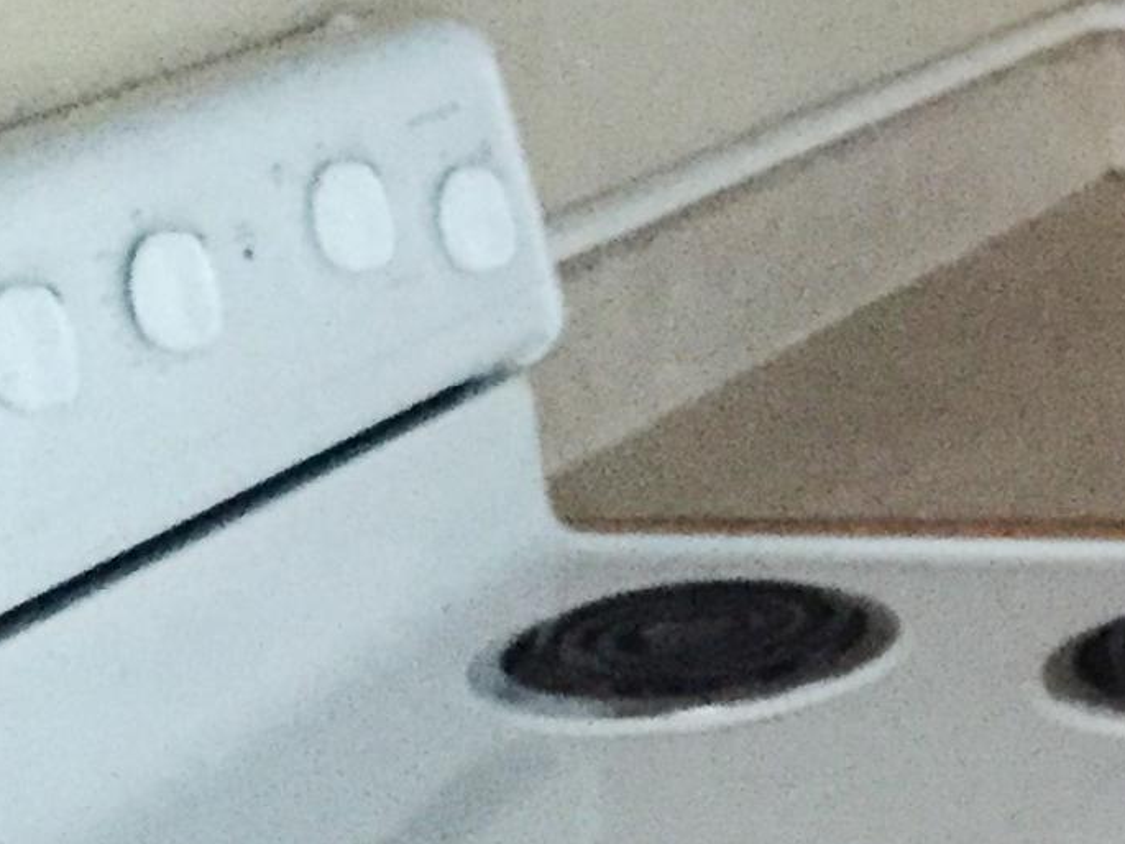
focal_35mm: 127
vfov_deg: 11.5
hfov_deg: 13.5
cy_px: -26
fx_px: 4128
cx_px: 2166
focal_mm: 4.15
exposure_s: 1/15
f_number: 2.2
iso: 400
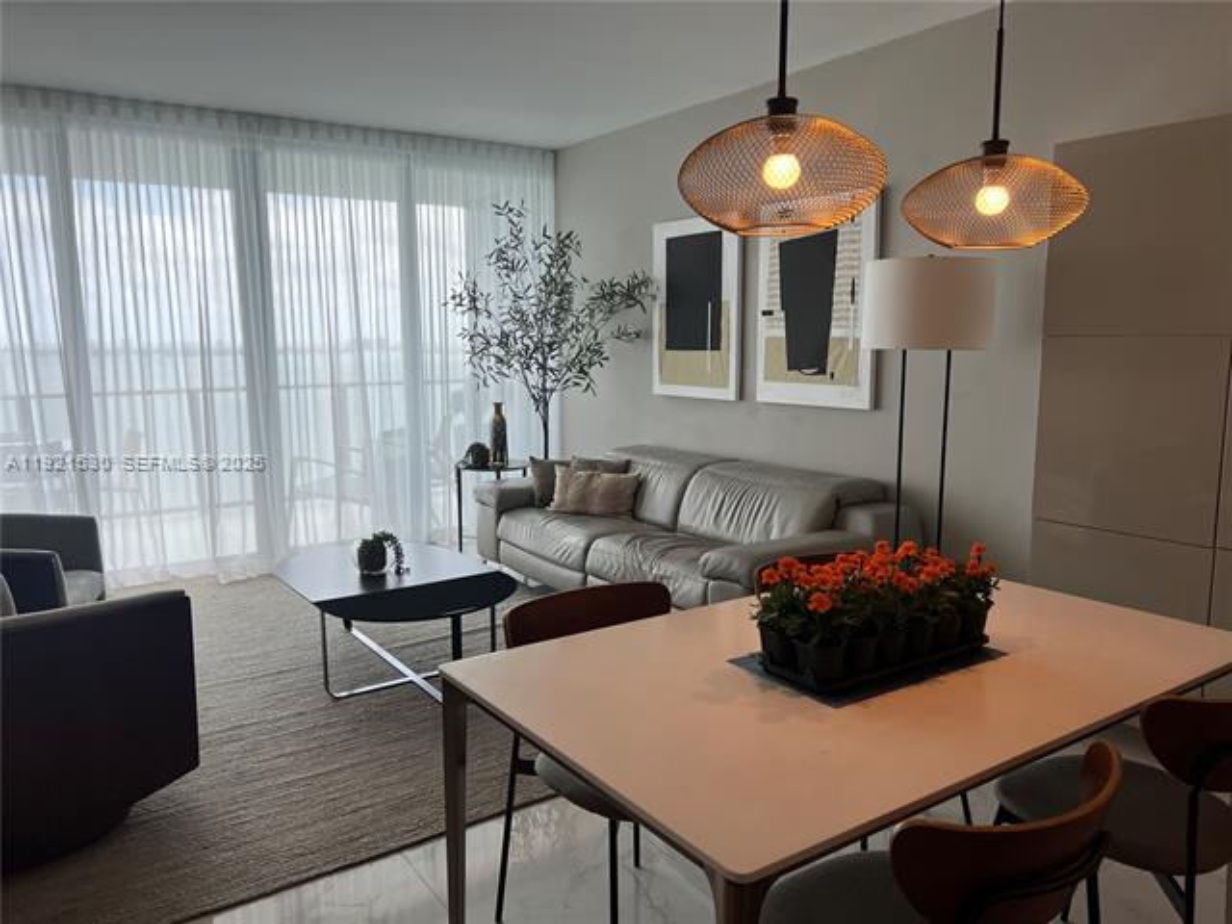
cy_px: 462
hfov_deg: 67.3
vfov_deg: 53.1
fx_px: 925
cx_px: 616
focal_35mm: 26
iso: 50
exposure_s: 1/441
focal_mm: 5.7
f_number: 1.5
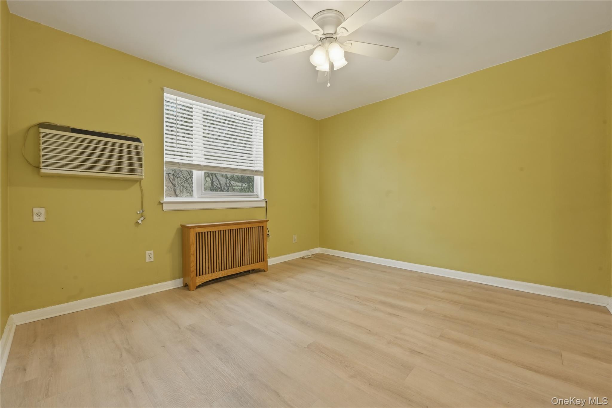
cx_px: 306
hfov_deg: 104.3
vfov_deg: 81.2
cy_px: 204
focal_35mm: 14
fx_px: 238
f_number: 11
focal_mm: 14
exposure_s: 1/3.33
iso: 100
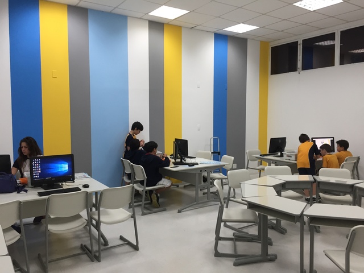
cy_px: 136
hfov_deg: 61.7
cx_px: 182
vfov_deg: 48.2
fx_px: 305
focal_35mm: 29
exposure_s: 1/30
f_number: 2.2
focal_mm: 4.15
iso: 32
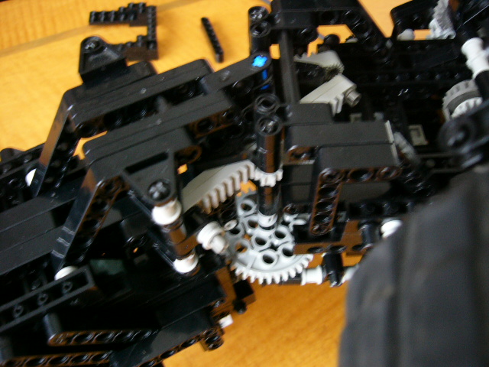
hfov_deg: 52.6
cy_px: 184
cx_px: 244
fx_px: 494
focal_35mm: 35
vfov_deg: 40.7
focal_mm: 5.8
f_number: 2.8
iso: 200
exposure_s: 1/8
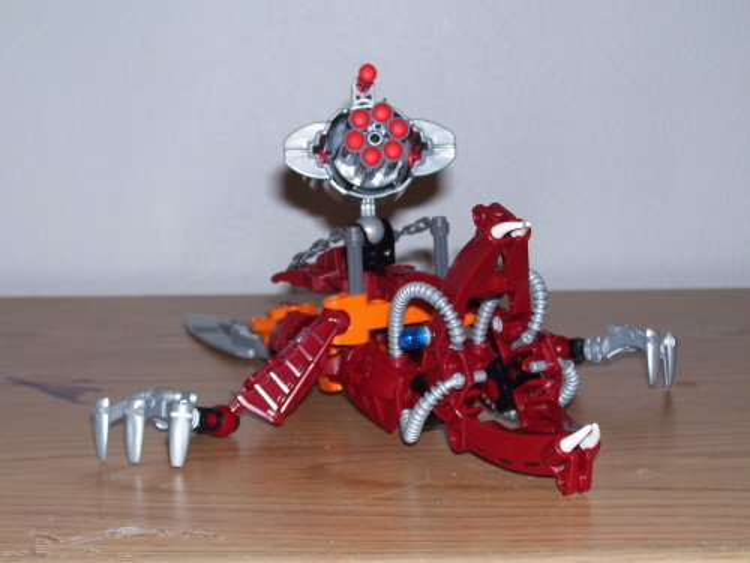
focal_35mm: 70
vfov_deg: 21.0
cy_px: 282
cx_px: 375
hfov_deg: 27.8
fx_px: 1517
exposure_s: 1/90
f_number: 4
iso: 80
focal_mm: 11.6
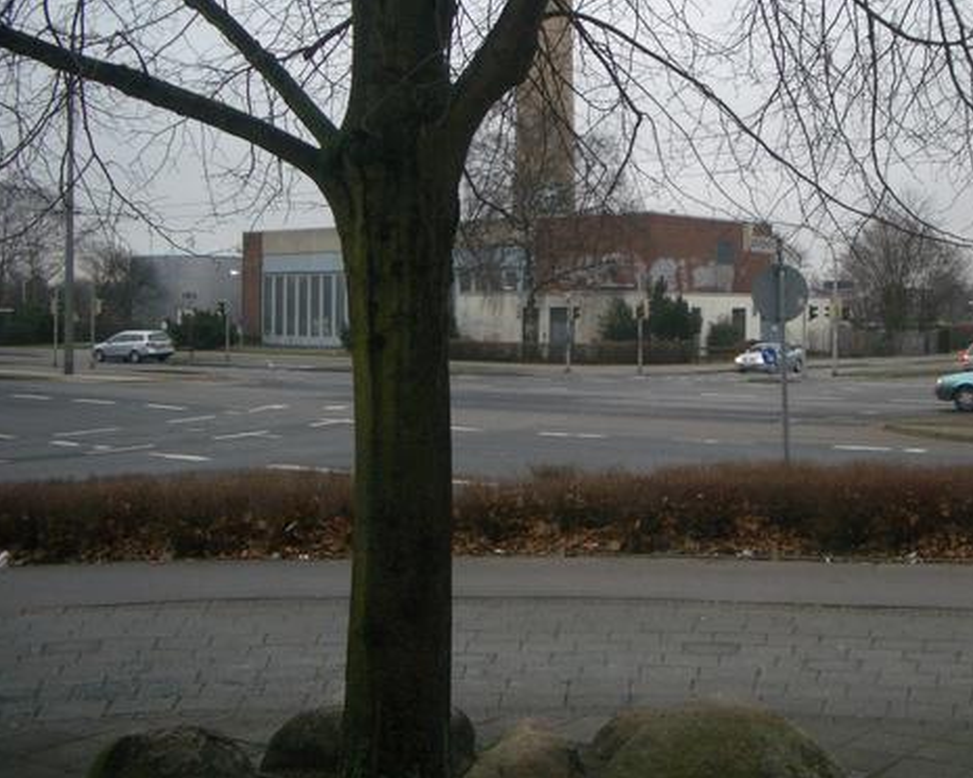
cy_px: 316
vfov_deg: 32.0
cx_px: 651
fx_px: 1353
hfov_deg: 39.1
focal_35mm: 47
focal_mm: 5.8
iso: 100
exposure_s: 1/125
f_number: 2.6
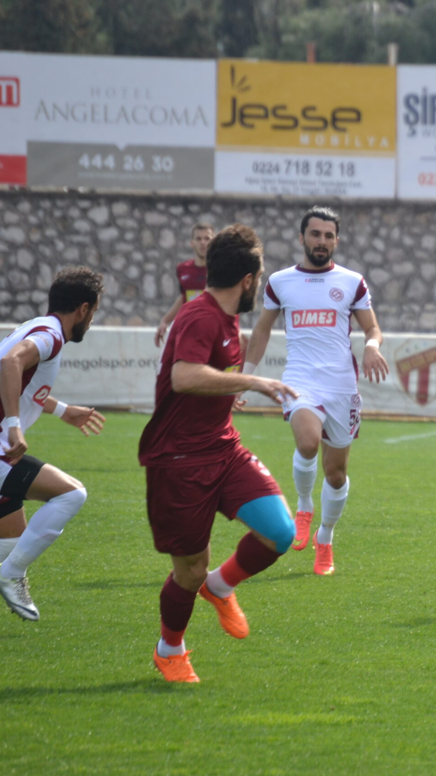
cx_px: 580
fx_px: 8981
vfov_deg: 4.9
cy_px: 388
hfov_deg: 2.8
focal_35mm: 437
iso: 400
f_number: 5.6
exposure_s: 1/800
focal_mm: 185
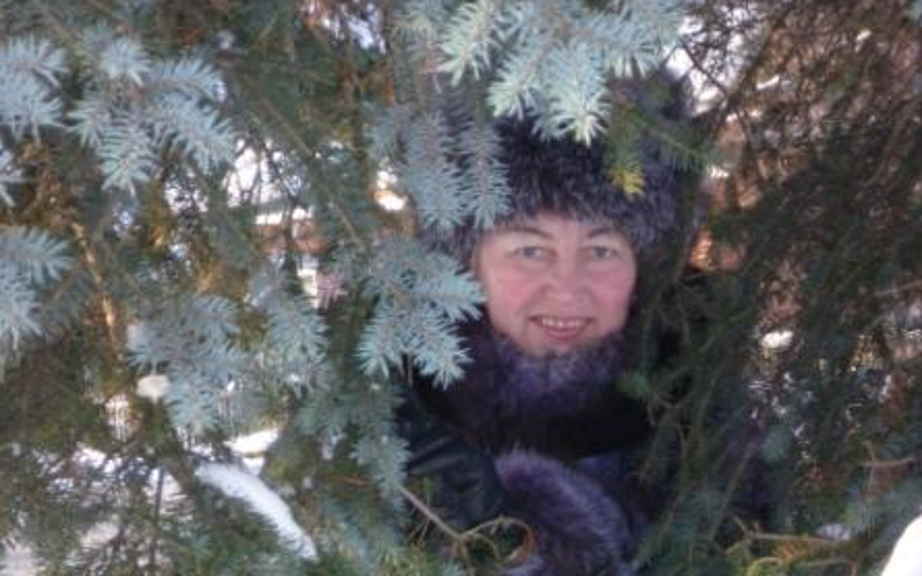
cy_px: 342
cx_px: 460
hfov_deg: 14.8
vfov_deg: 9.3
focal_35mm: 141
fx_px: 3543
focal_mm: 23.5
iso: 640
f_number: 6.7
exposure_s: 1/125
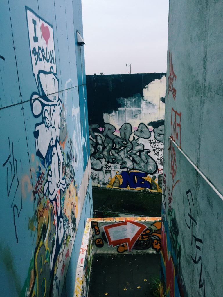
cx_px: 112
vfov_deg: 61.7
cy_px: 148
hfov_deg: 48.2
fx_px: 249
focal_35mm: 29
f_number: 2.2
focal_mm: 4.15
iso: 50
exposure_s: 1/33
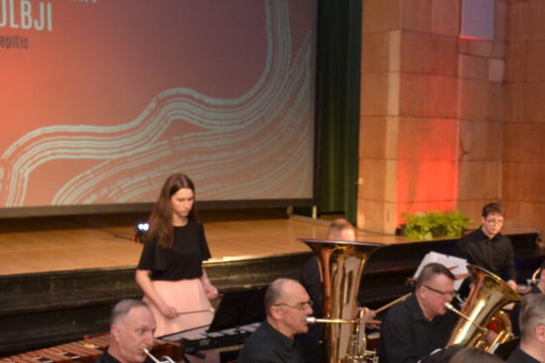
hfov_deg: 35.5
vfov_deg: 23.8
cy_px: 287
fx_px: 848
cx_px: 333
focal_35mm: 56
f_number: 4
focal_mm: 20
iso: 800
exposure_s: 1/60
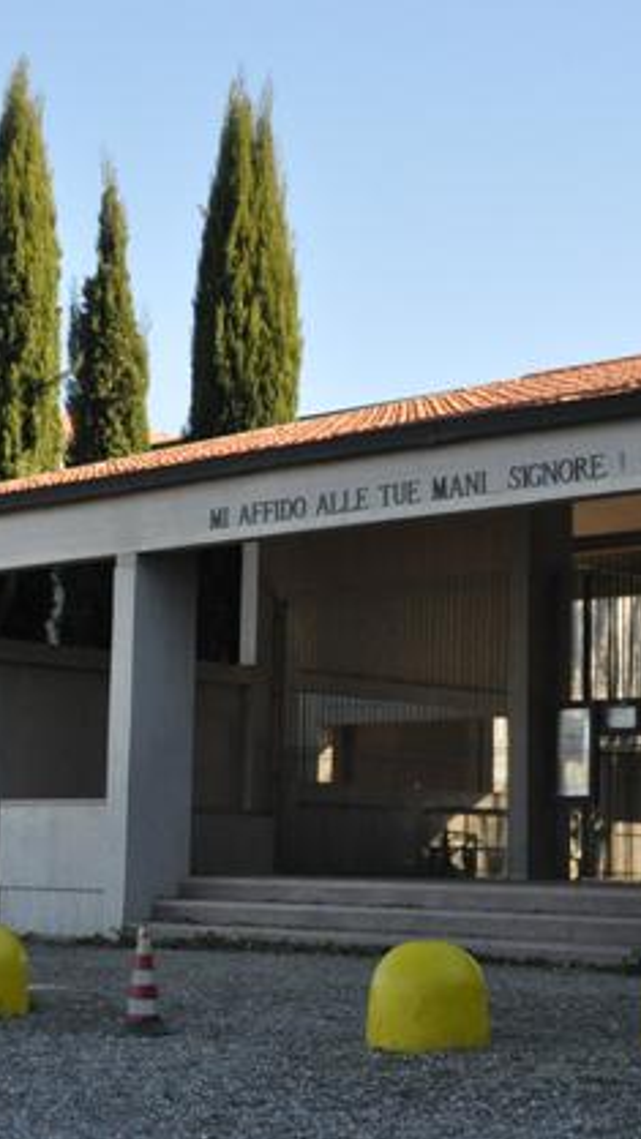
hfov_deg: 16.7
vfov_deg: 29.4
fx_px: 2176
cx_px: 360
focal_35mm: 72
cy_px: 565
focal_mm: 30
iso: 1600
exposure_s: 1/640
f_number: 13
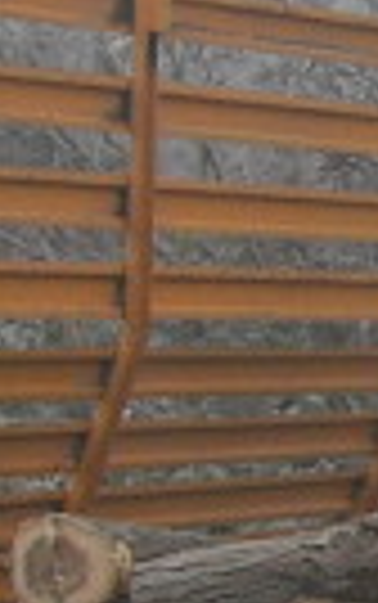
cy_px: 392
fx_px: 5049
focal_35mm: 307
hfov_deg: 3.9
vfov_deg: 6.8
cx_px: 1719
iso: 64
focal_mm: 7.8
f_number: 4.8
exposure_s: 1/89.3
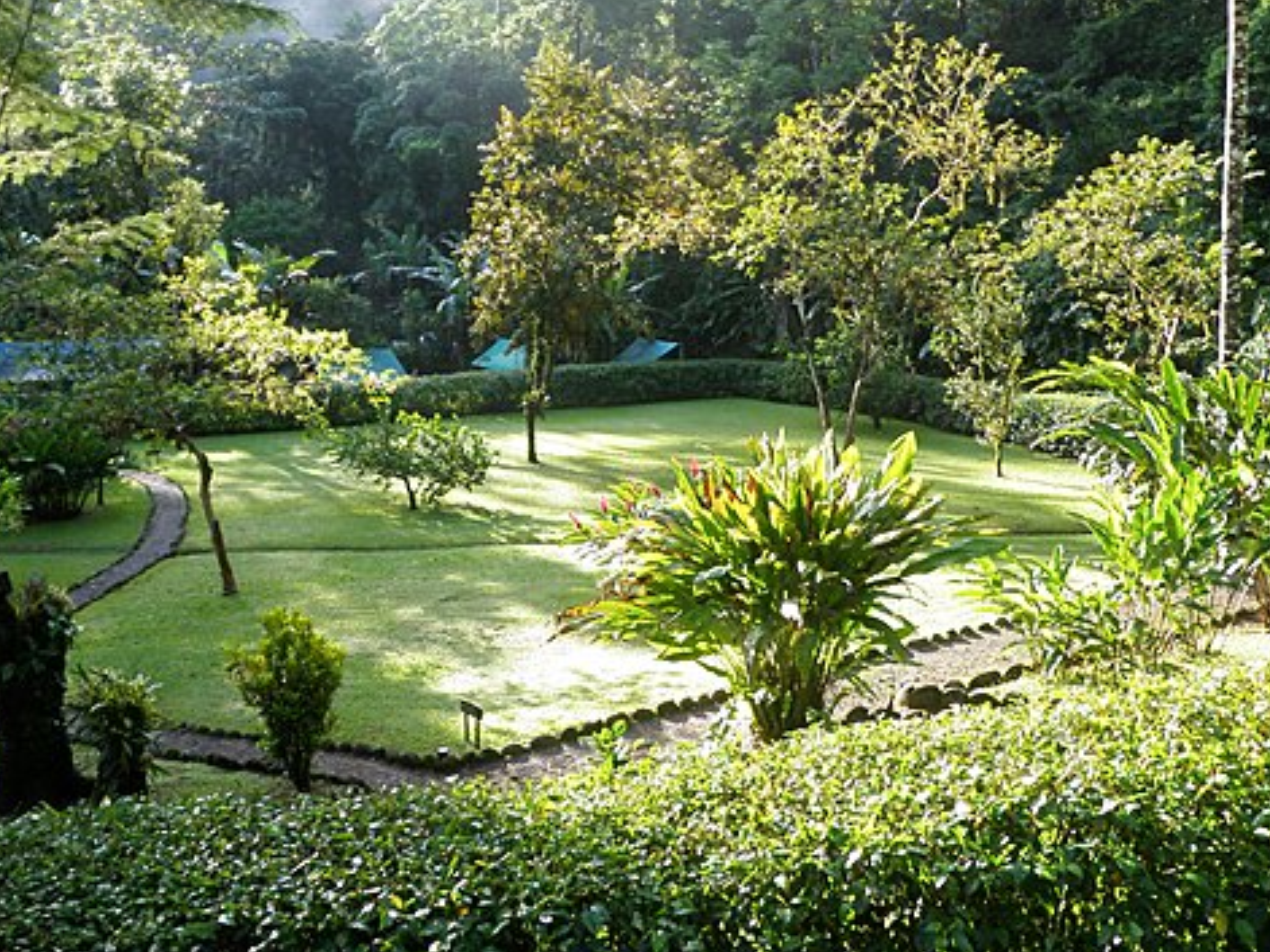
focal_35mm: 37
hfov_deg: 50.1
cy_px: 390
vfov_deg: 38.5
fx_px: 1357
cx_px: 632
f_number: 3.5
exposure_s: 1/50
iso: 50
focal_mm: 5
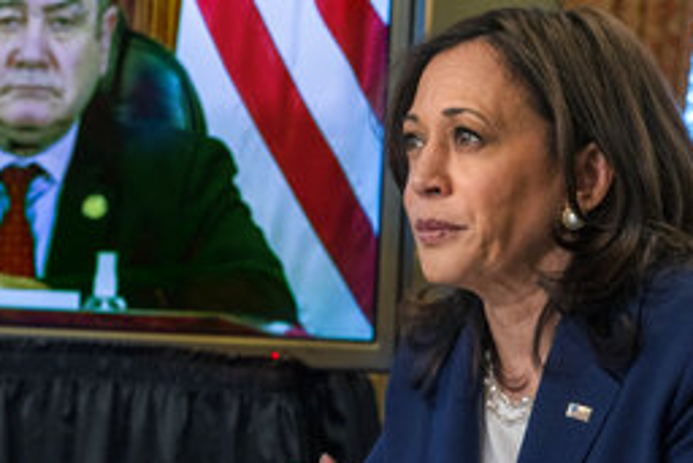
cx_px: 176
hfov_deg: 12.5
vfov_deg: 8.4
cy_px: 245
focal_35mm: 164
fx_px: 3159
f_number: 8
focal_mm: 82
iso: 2000
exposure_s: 1/80
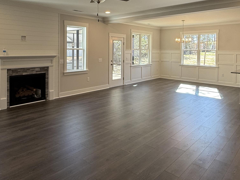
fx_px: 194
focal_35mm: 28
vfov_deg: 48.4
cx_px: 114
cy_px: 52
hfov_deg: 63.4
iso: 64
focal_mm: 2.22
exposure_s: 1/120
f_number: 2.2
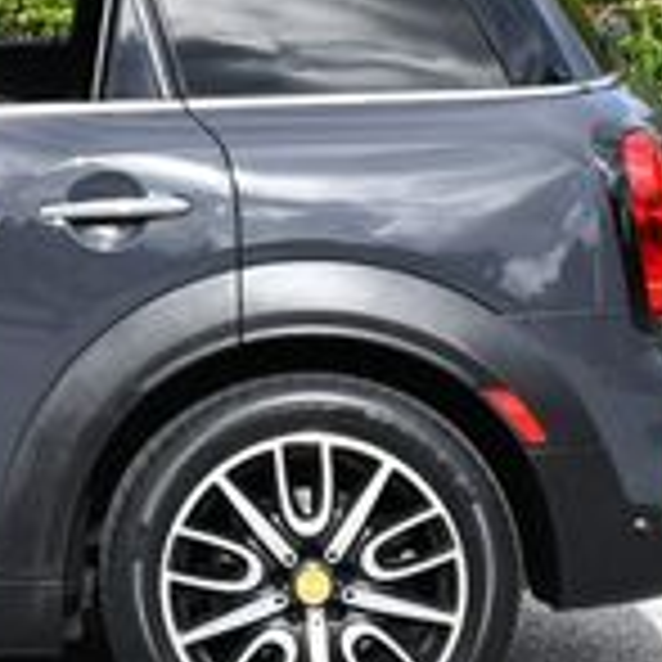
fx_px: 5452
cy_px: -9
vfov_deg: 6.9
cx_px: -500
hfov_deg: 6.8
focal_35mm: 252
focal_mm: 34
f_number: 8
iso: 125
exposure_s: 1/250
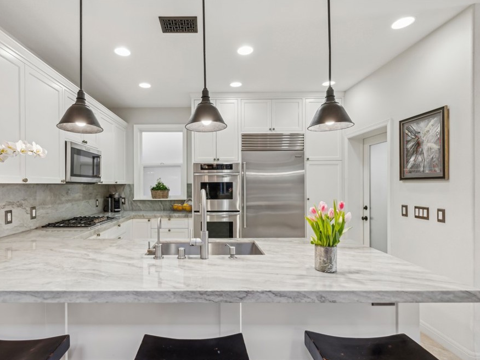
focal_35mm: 18
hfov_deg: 87.2
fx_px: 250
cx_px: 206
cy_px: 186
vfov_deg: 71.6
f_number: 9
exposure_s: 1/6
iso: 200
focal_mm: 16
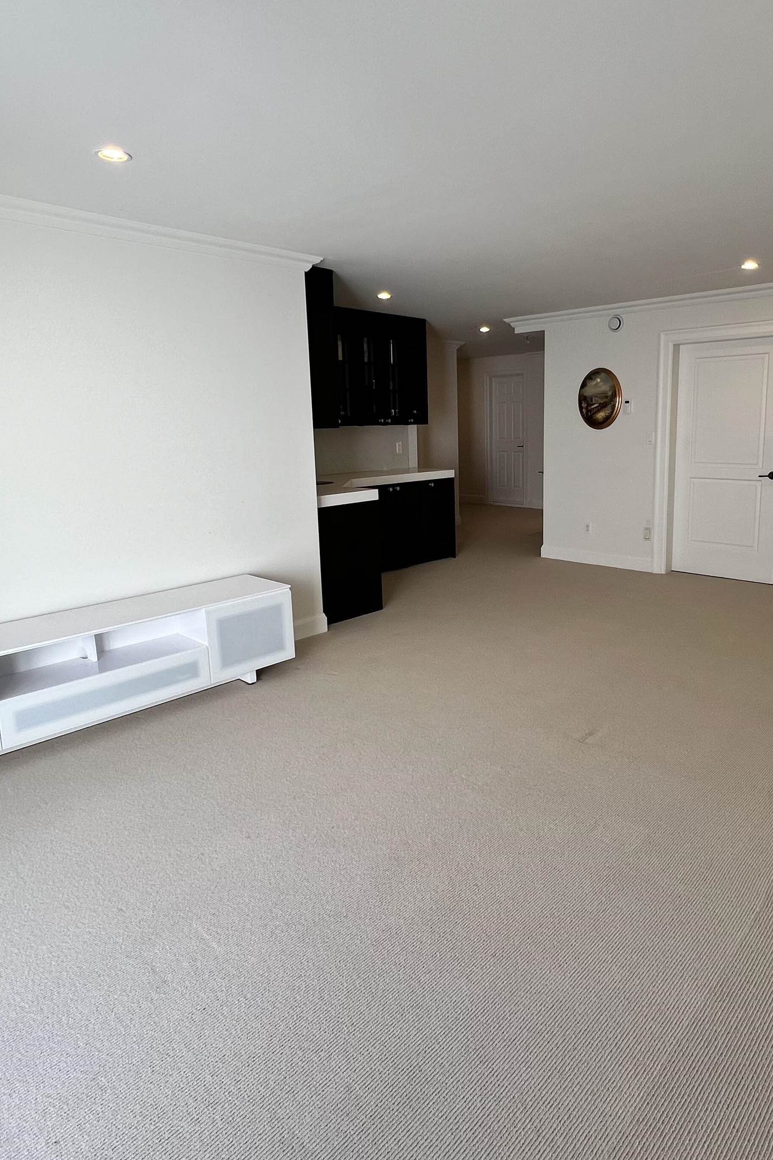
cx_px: 469
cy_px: 541
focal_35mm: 20
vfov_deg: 83.9
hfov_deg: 61.3
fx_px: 644
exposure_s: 1/120
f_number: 1.8
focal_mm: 1.57
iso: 50
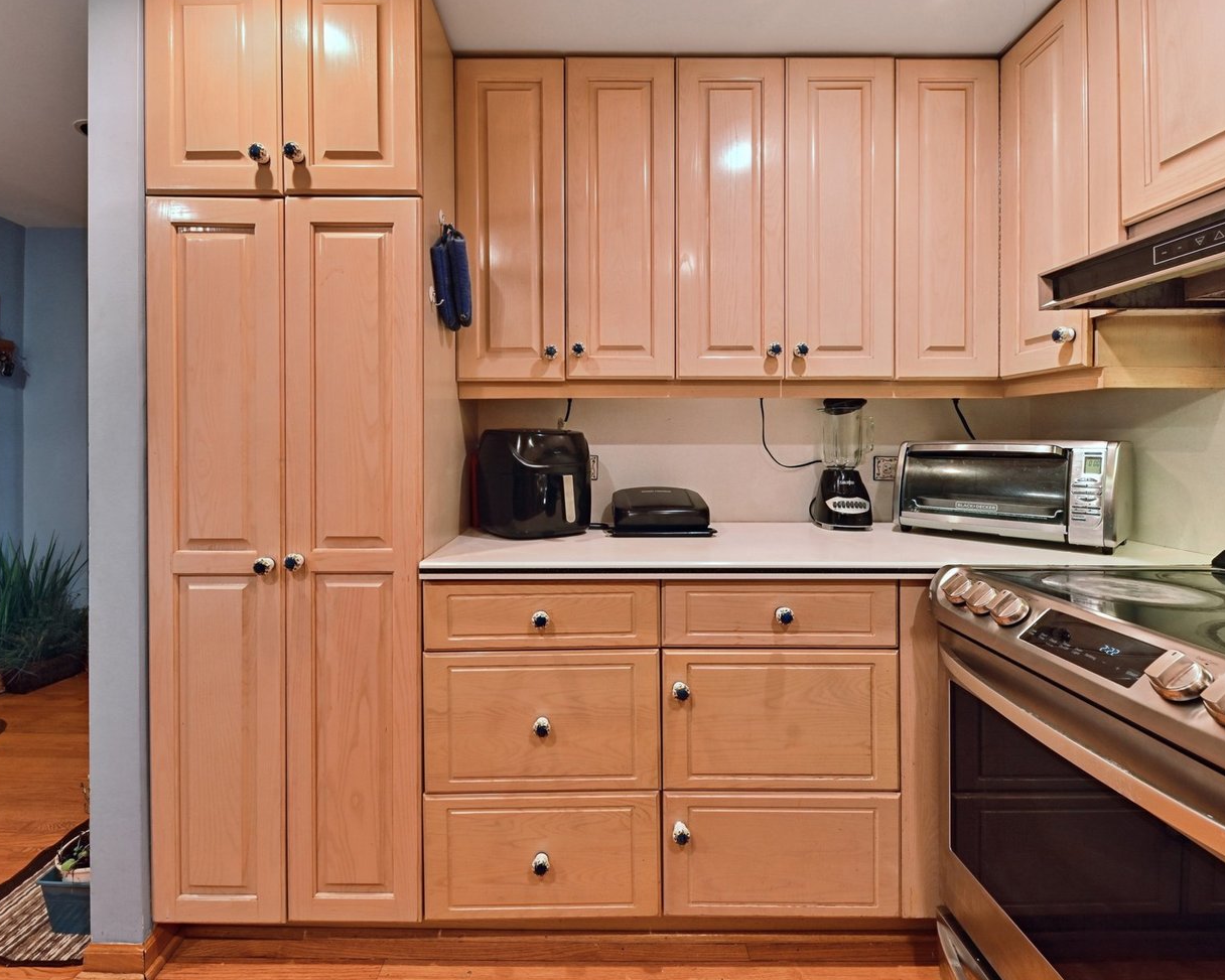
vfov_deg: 84.0
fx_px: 544
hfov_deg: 96.8
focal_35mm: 15
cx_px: 595
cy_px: 460
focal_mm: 12
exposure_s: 1/13
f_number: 8
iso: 320
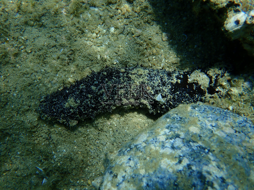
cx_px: 127
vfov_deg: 46.8
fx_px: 220
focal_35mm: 30
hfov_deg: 60.0
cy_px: 95
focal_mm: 5.5
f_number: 6.3
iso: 100
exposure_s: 1/250
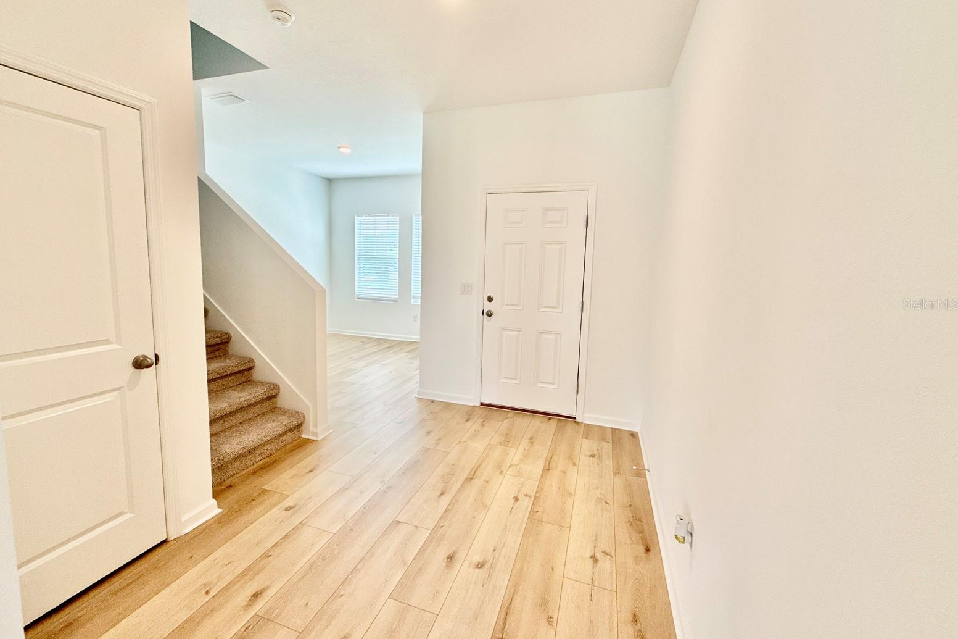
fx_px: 399
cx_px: 468
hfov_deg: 100.4
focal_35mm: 15
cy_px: 304
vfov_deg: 77.3
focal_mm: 2.22
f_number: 2.2
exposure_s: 1/120
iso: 125
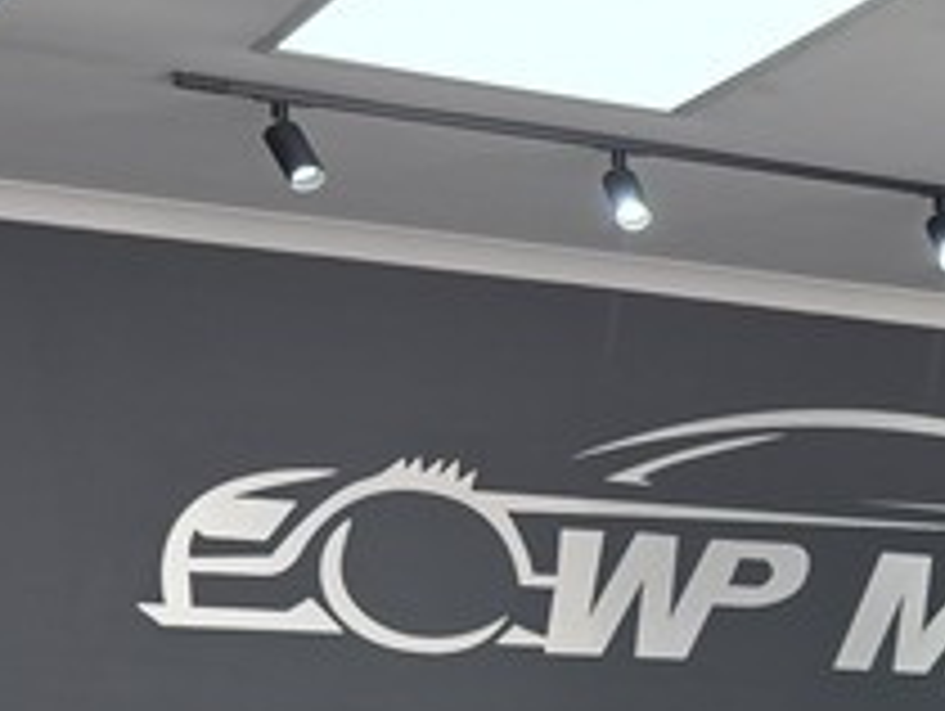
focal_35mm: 112
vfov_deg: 12.2
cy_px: 1278
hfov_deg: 13.9
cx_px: 2074
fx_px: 3061
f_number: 1.7
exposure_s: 1/100
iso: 25
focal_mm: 6.3
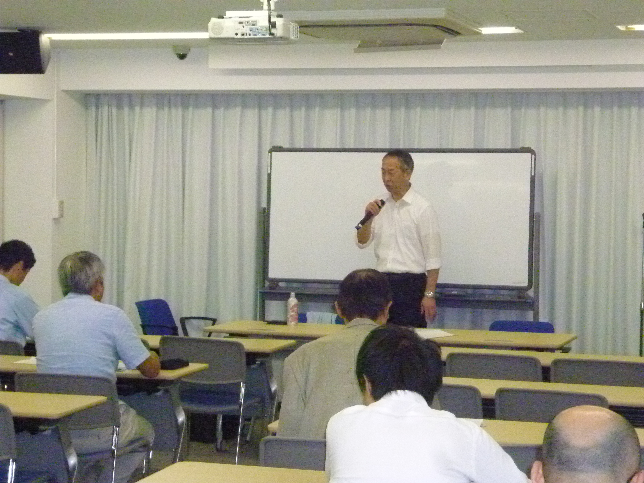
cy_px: 242
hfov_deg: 23.8
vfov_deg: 18.0
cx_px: 322
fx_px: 1526
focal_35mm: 82
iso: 1600
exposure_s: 1/250
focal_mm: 14.7
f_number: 5.2
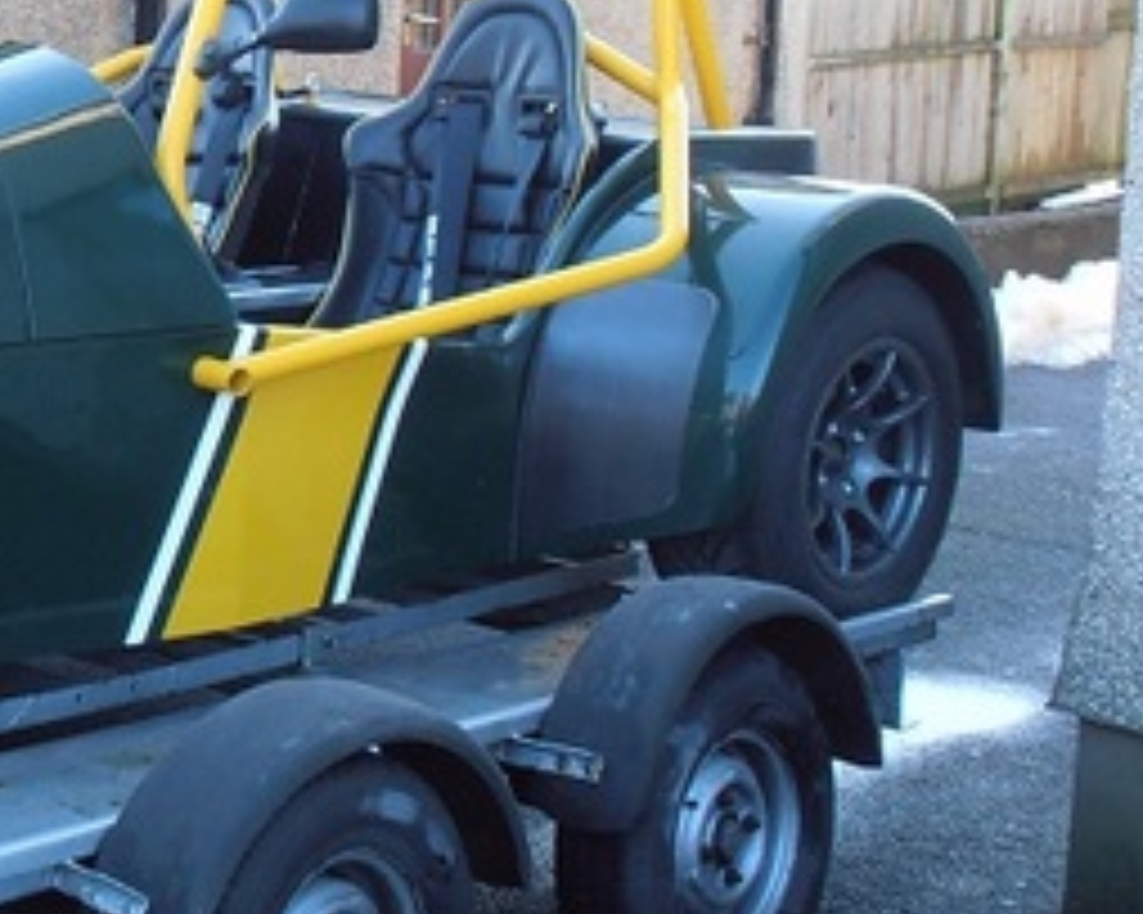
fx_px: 3077
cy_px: 234
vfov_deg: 16.8
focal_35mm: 91
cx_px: -176
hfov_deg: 19.9
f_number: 3.9
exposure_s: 1/60
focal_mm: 6.61
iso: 80
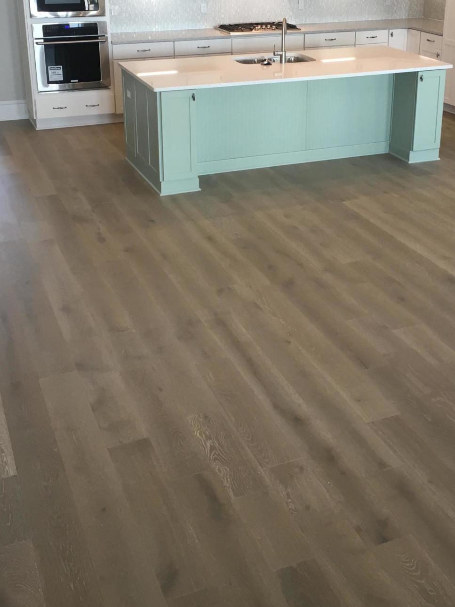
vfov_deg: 41.5
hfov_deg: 32.1
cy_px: 200
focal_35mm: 45
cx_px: 263
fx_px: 789
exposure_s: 1/40
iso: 25
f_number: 2.2
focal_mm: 4.15
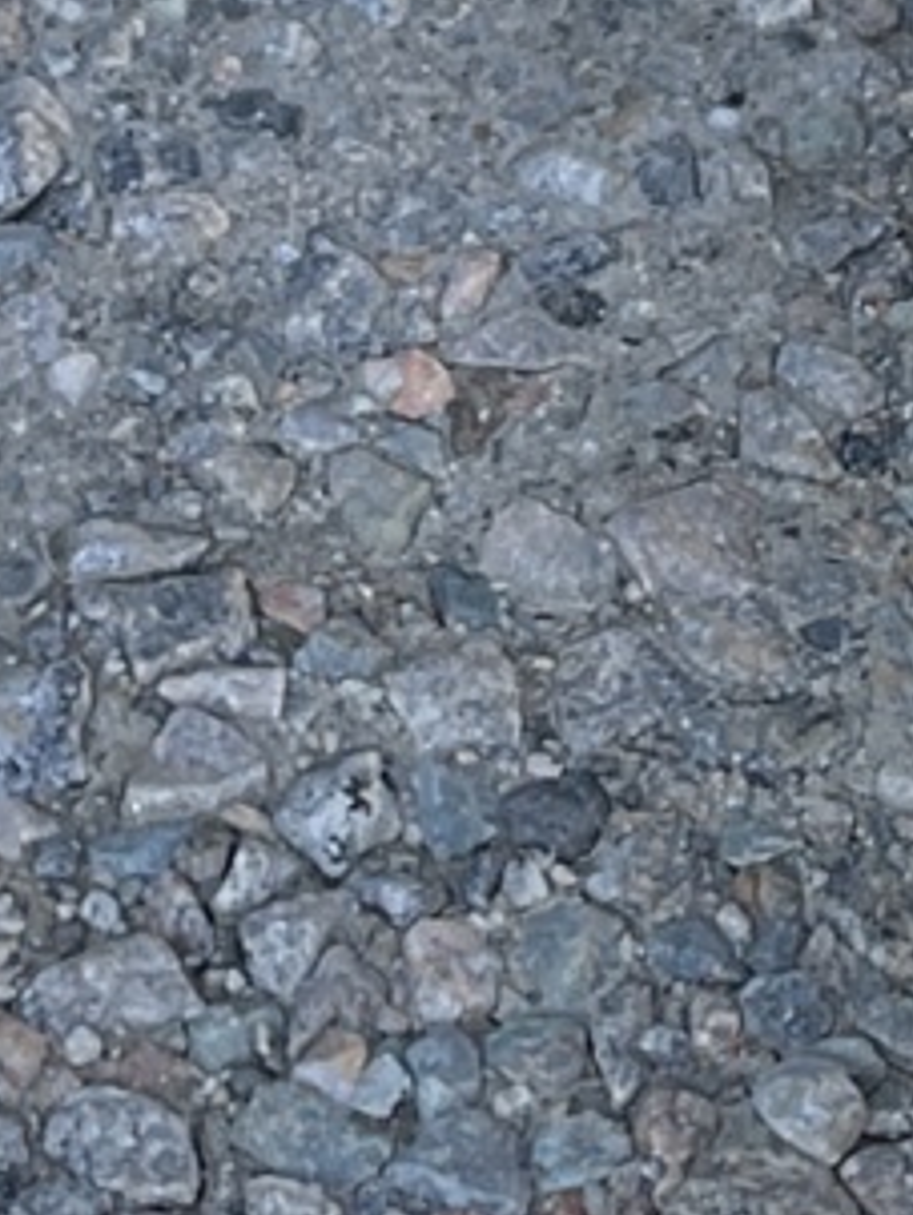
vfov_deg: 10.9
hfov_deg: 9.4
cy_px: -1589
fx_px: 5478
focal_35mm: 156
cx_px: 1018
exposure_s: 1/125
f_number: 1.6
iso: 32
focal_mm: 4.2
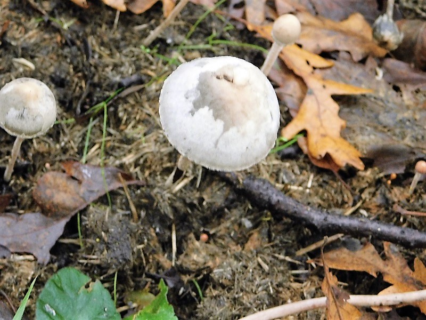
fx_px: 1218
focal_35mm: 99
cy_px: 160
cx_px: 213
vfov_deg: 14.9
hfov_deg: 19.8
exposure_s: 1/20
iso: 800
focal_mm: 17.6
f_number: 4.6
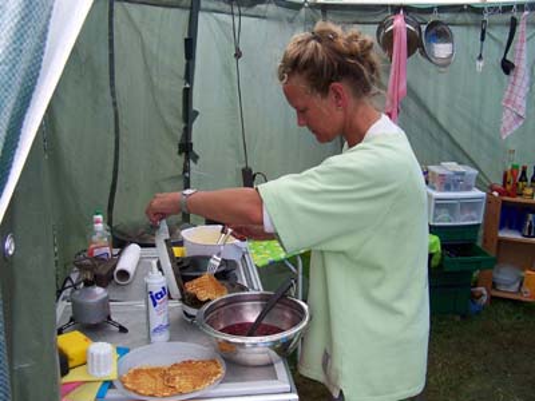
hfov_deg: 49.0
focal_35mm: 38
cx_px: 268
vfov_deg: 37.7
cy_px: 200
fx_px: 587
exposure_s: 1/180
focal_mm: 6.3
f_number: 2.8
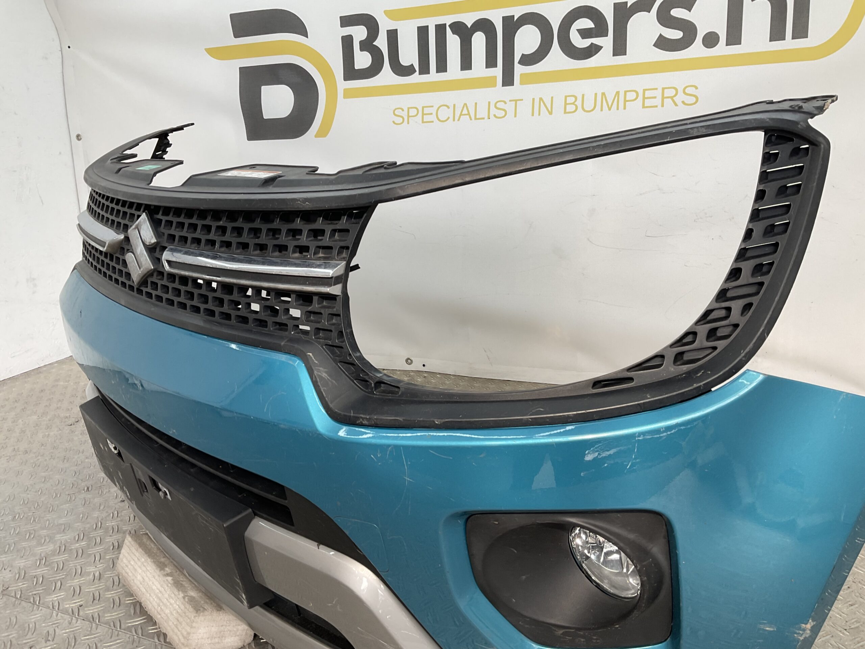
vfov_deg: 48.2
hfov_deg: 61.7
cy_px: 324
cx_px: 432
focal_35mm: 29
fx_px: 725
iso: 16
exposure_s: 1/149
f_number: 1.8
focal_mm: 3
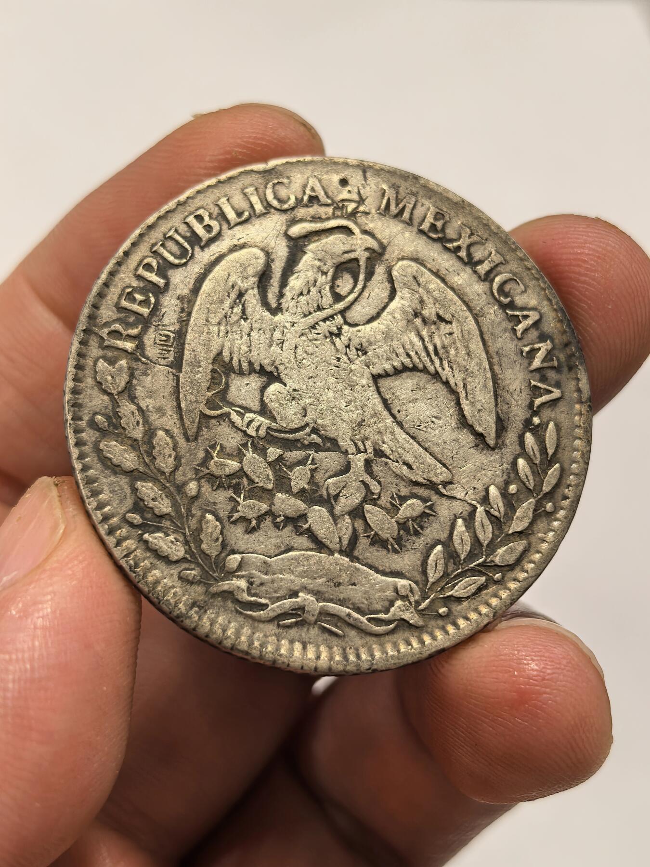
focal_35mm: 54
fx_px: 1352
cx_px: 325
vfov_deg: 35.5
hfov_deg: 27.0
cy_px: 434
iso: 250
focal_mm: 6.98
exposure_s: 1/100
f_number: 2
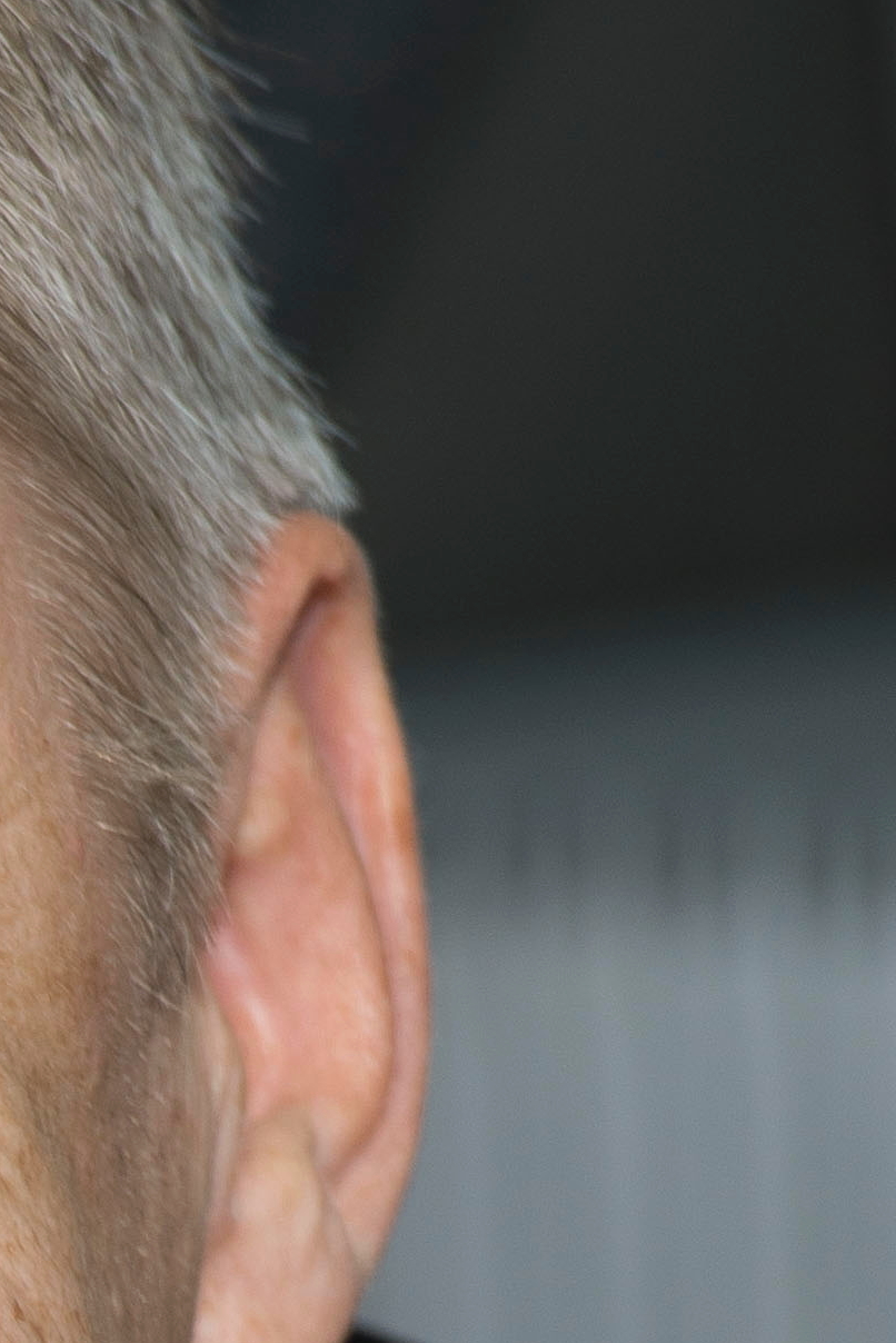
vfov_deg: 1.8
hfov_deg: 1.2
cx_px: -972
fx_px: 43204
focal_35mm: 1158
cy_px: 2675
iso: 100
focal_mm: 190
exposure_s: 1/250
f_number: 5.6
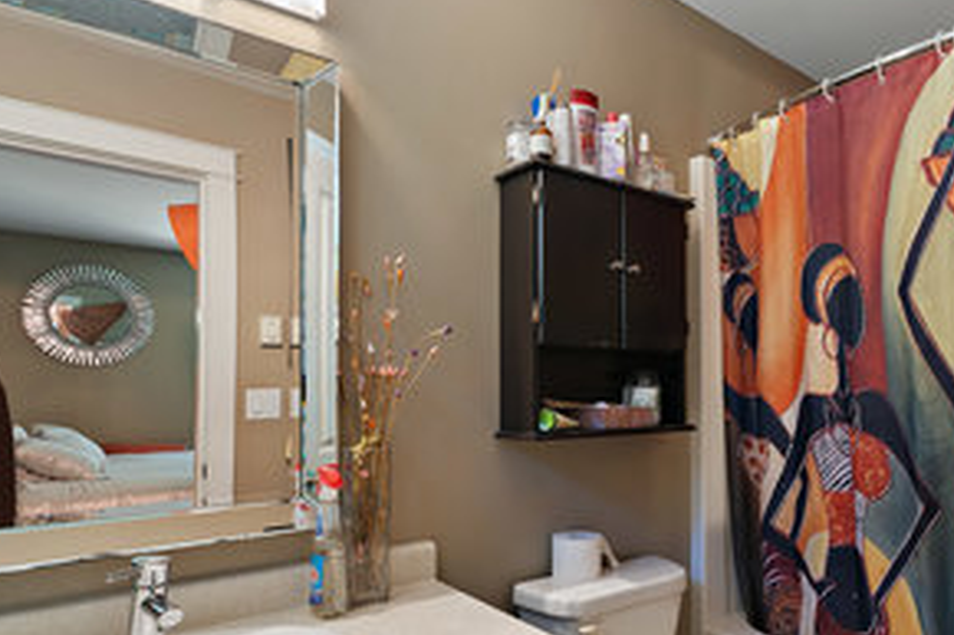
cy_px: 378
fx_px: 636
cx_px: 637
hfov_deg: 71.6
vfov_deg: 52.7
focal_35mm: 24
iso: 400
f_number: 7.1
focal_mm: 16
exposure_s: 1.6
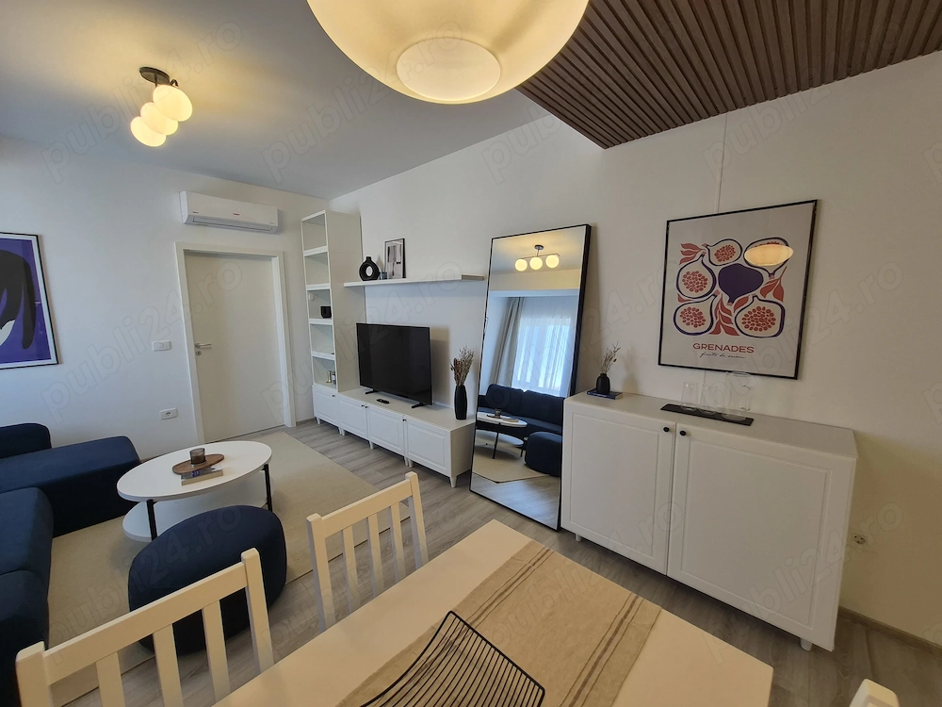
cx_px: 471
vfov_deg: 89.9
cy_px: 354
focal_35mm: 13
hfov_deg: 106.2
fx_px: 354
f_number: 2.2
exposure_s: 1/50
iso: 64
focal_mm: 1.74
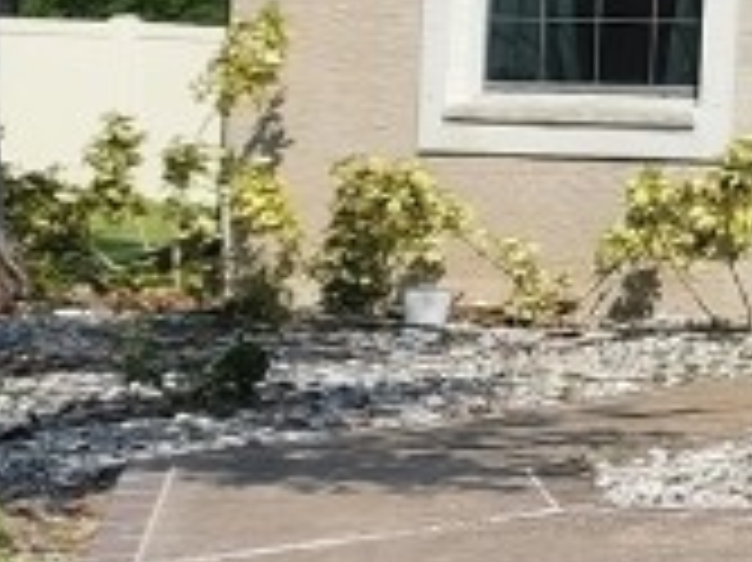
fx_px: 3061
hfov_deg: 10.7
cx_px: 2089
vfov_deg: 10.5
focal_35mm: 141
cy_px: 72
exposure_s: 1/1314
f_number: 1.8
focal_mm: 6.4
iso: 12
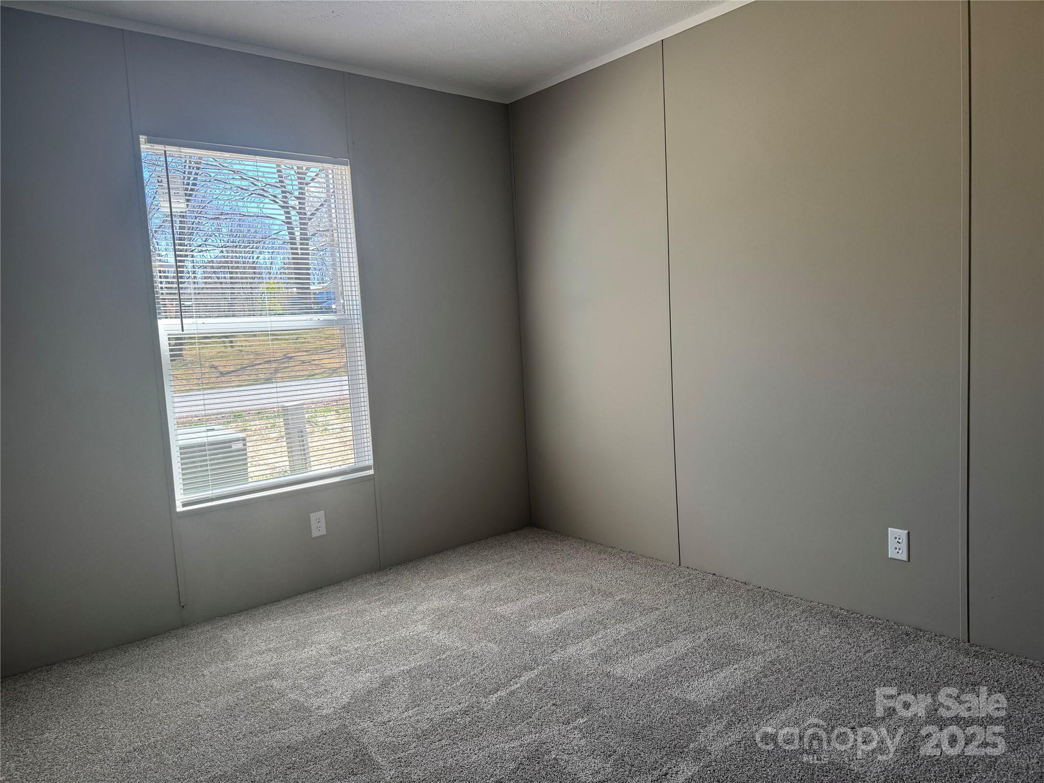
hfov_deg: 71.6
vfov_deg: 56.8
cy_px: 392
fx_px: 724
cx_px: 522
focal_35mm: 24
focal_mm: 6.76
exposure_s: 1/129
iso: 50
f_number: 1.78
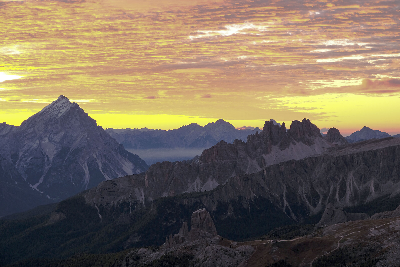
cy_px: 134
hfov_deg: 24.5
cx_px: 200
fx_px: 922
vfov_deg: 16.5
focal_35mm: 83
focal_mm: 55
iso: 800
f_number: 8
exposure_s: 1/60
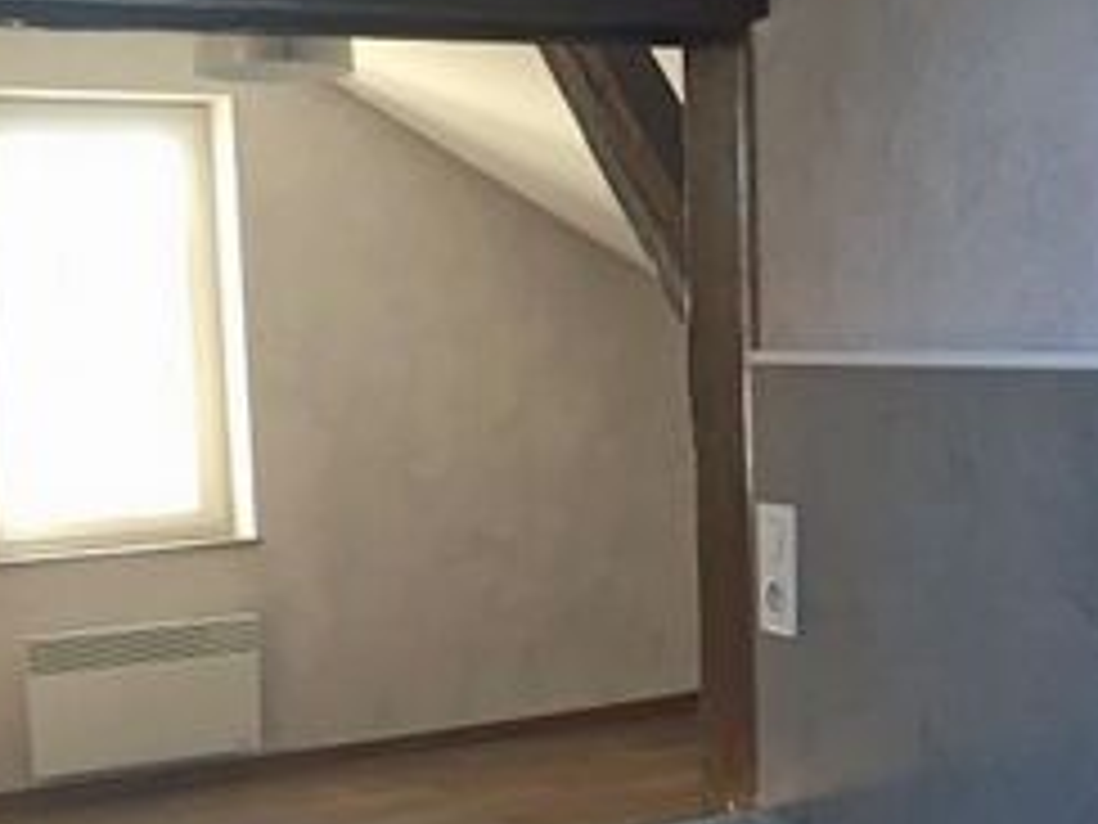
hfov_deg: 33.8
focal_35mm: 57
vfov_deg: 25.6
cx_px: 554
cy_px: 522
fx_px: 1808
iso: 32
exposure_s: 1/30
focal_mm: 4.15
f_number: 2.2
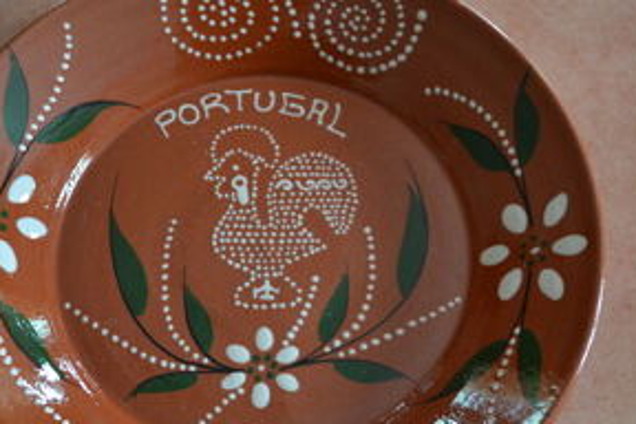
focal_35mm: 45
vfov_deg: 29.8
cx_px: 384
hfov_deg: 43.4
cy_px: 247
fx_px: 795
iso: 1600
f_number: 3.5
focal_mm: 18
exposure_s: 1/15
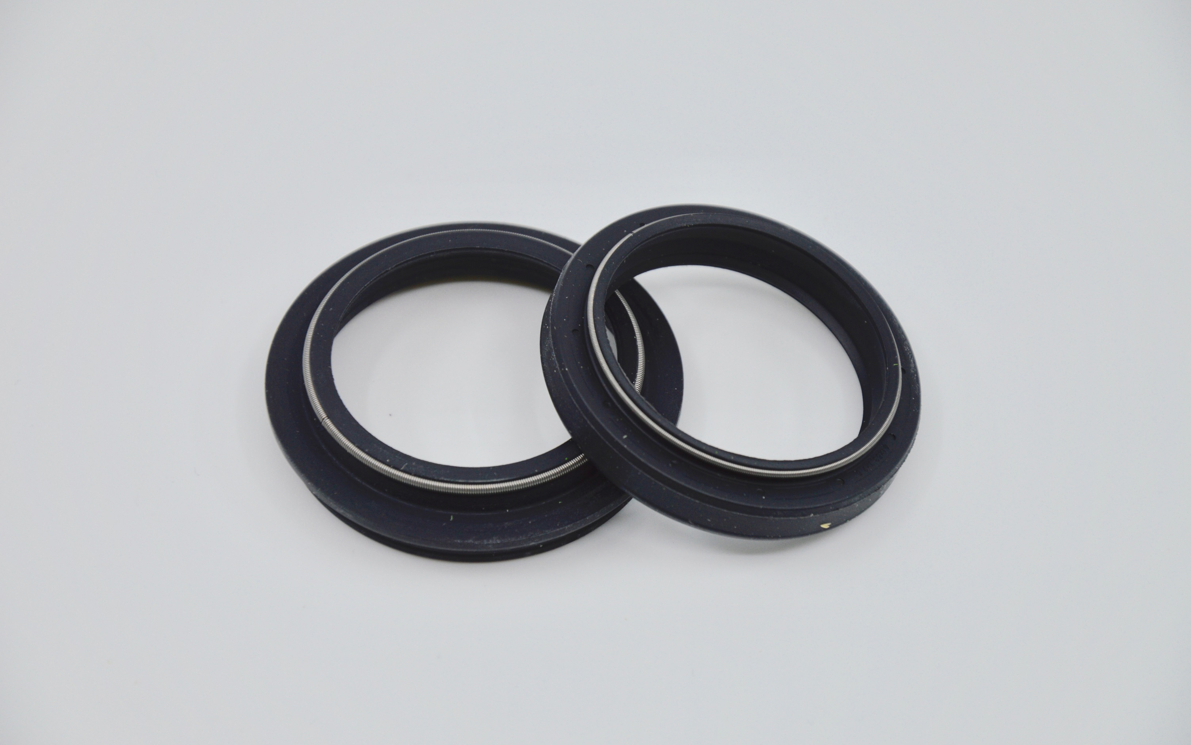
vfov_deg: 8.2
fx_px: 5210
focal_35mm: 161
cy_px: 368
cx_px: 596
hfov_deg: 13.0
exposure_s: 1/160
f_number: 6.3
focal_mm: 105
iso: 100
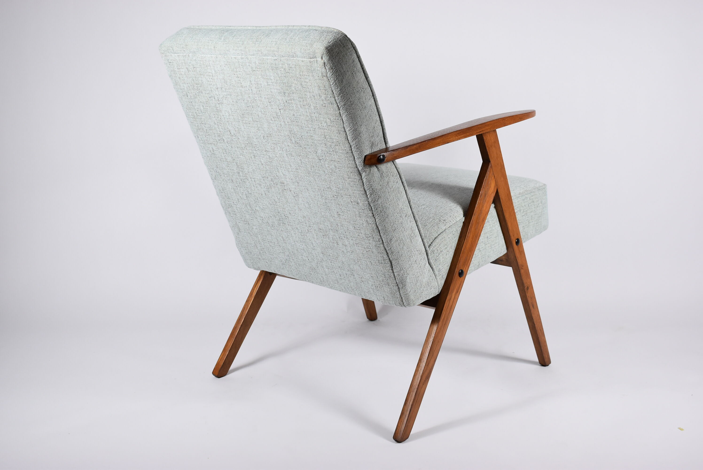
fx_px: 879
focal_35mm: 45
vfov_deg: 29.9
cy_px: 235
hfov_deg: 43.6
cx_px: 352
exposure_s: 1/125
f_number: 5.6
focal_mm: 30
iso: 800
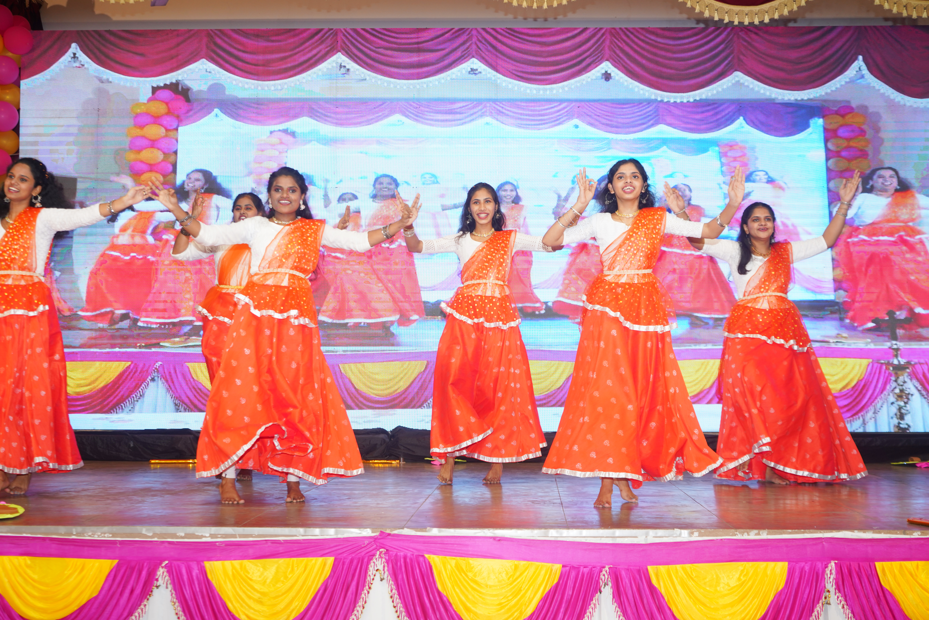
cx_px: 464
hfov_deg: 44.5
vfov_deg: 30.5
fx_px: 1136
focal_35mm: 44
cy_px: 310
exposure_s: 1/250
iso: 500
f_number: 4
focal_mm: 44
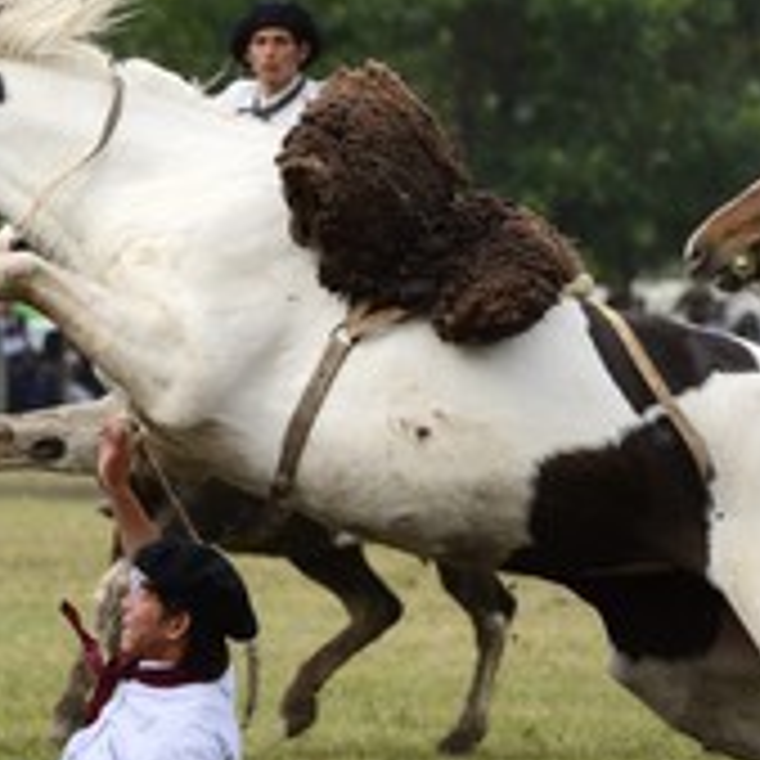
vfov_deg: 4.1
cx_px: 283
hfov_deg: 4.1
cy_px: 468
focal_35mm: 423
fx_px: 10507
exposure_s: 1/1000
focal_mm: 200
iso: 800
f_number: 7.1
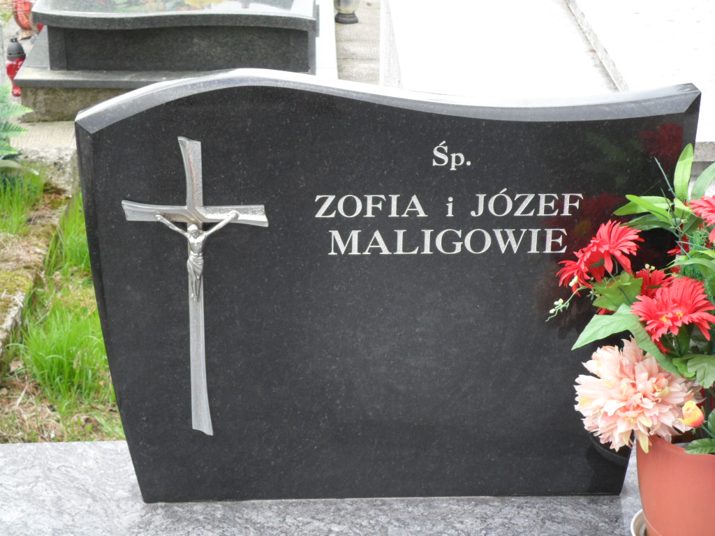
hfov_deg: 22.8
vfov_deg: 17.2
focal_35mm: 86
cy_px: 268
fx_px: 1776
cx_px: 358
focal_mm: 15.4
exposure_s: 1/90
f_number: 4.3
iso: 100
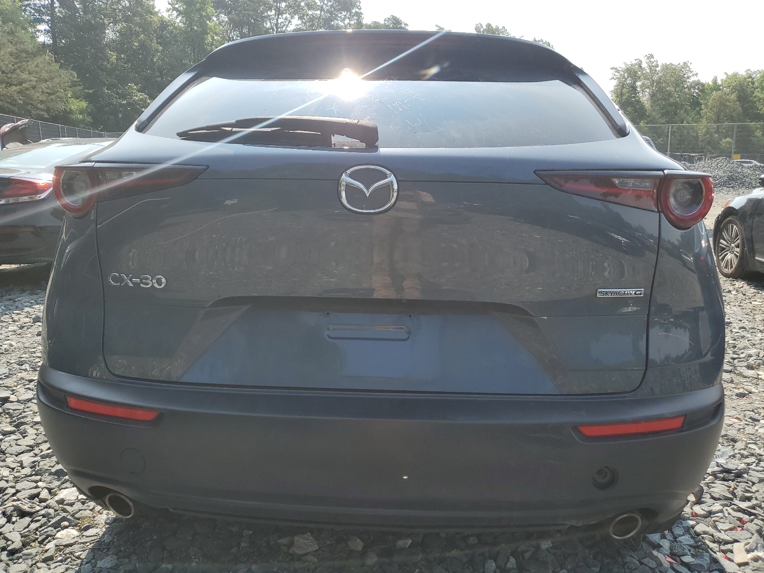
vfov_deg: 53.1
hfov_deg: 67.3
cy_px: 286
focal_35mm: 26
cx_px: 382
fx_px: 574
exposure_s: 1/2000
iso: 50
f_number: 1.5
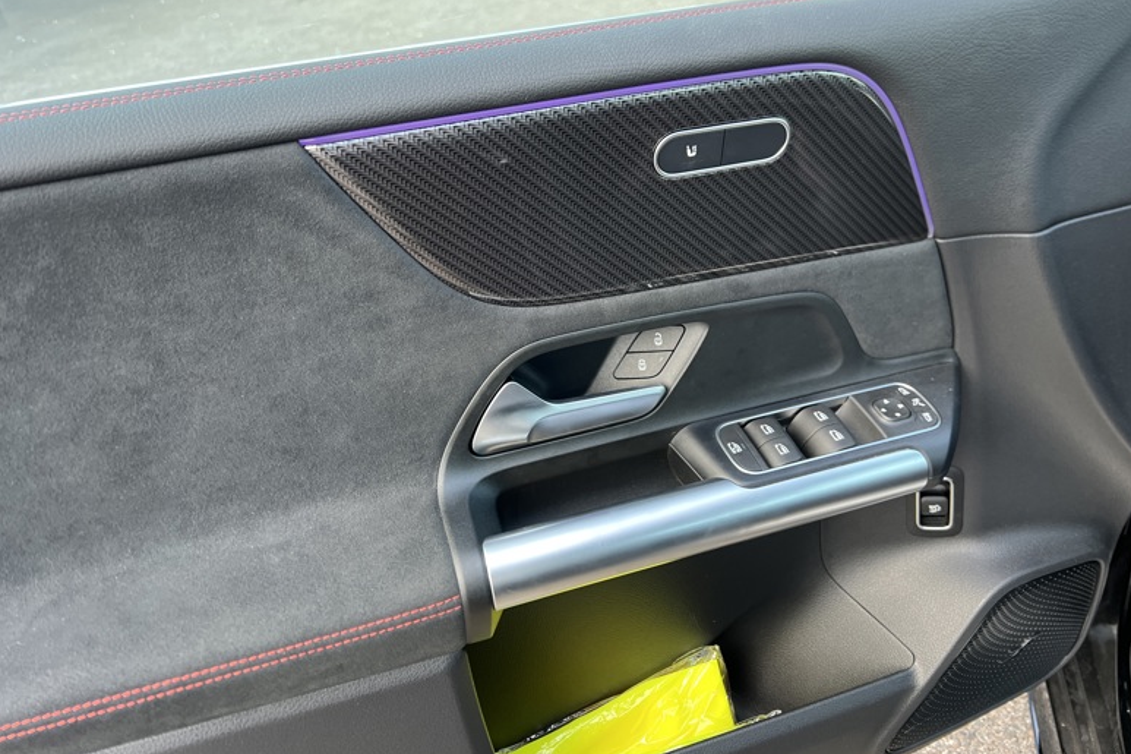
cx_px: 560
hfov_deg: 65.5
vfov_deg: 46.4
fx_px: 879
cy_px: 365
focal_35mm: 28
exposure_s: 1/121
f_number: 1.5
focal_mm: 5.7
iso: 125
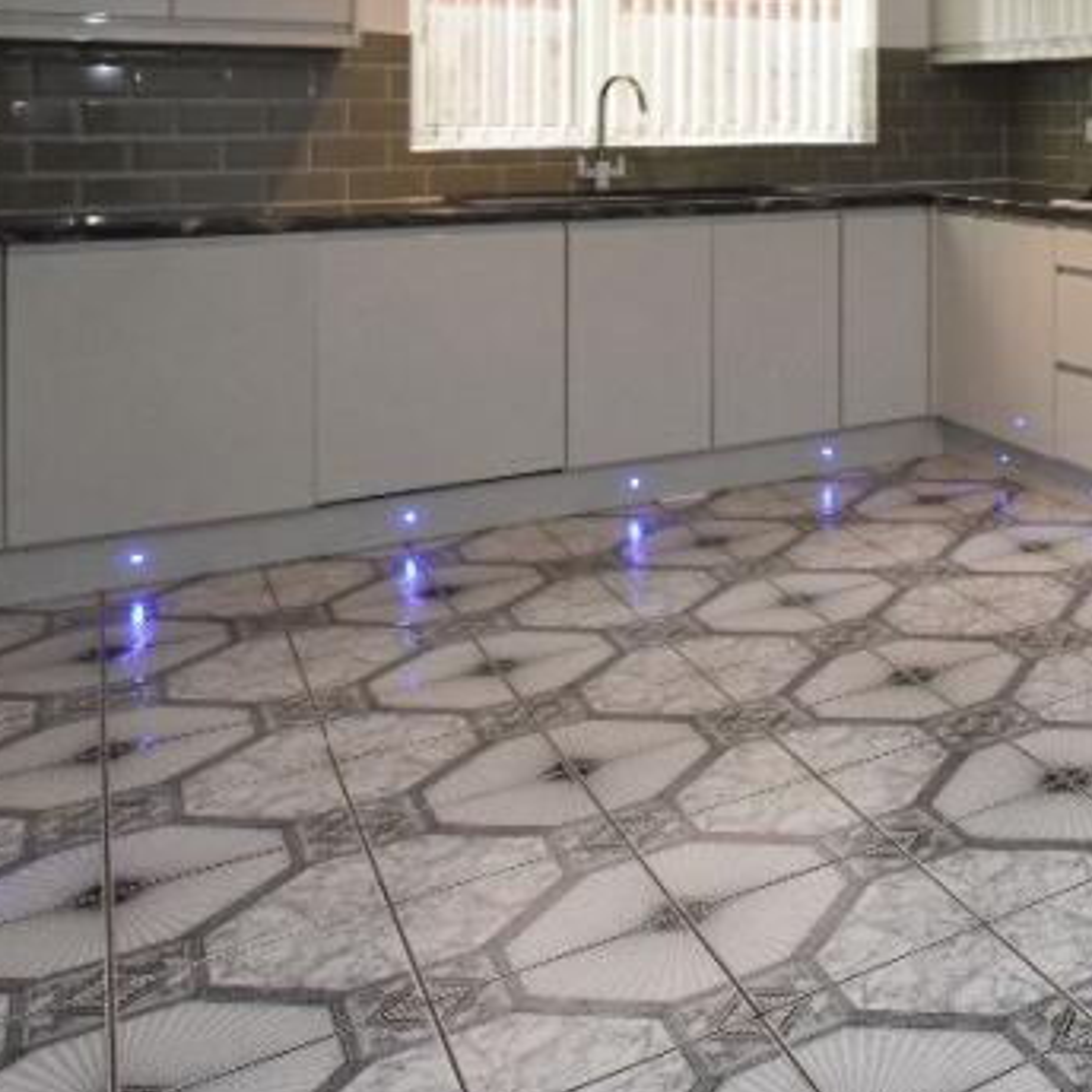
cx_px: 1400
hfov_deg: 33.1
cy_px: 116
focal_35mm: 38
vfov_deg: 40.6
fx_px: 1356
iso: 560
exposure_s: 1/200
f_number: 5
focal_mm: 10
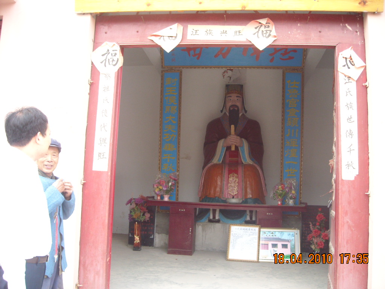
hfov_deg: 52.6
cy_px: 144
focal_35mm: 35
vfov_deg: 40.7
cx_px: 192
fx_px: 389
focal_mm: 5.7
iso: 183
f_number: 2.8
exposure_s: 1/60
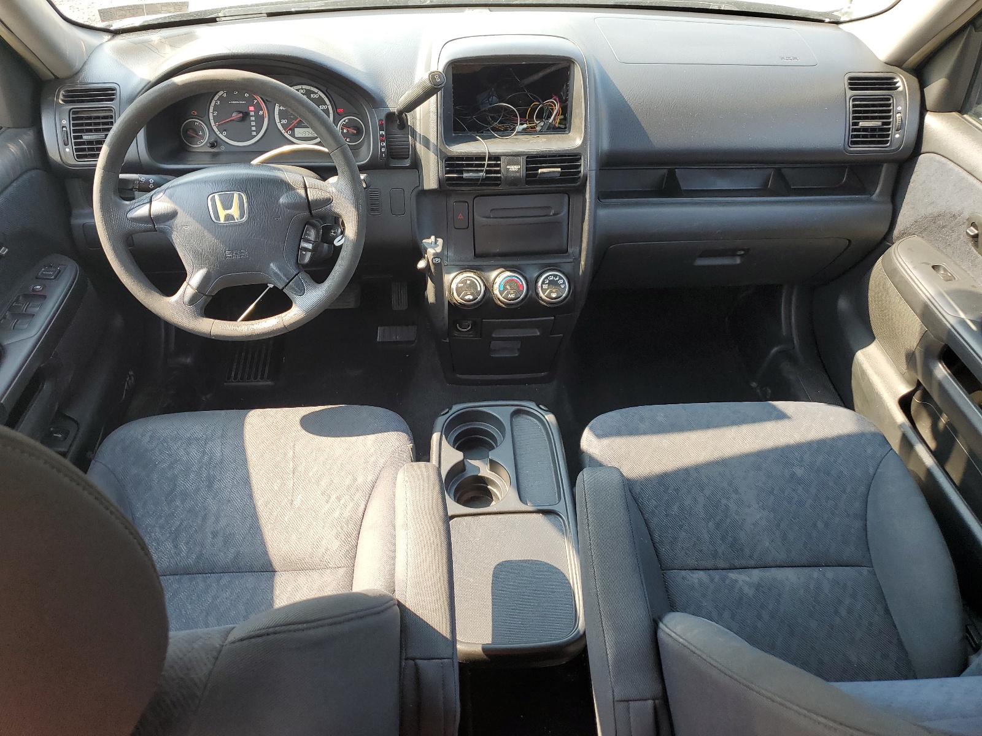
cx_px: 491
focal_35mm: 26
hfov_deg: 67.3
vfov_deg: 53.1
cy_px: 368
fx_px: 738
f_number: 1.5
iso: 50
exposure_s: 1/196
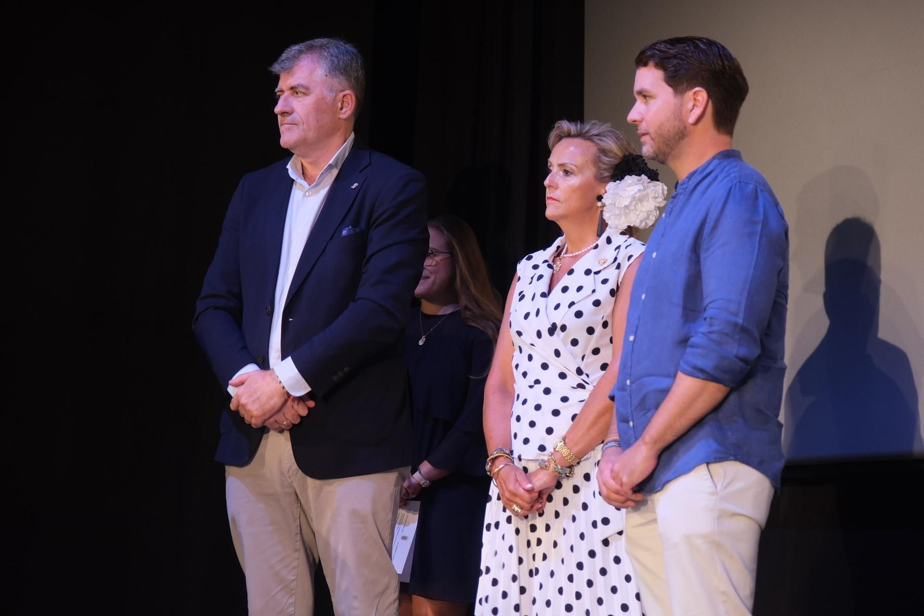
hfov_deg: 17.1
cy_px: 308
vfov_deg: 11.4
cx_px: 462
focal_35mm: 120
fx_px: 3080
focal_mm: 80
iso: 500
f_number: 4
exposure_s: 1/25
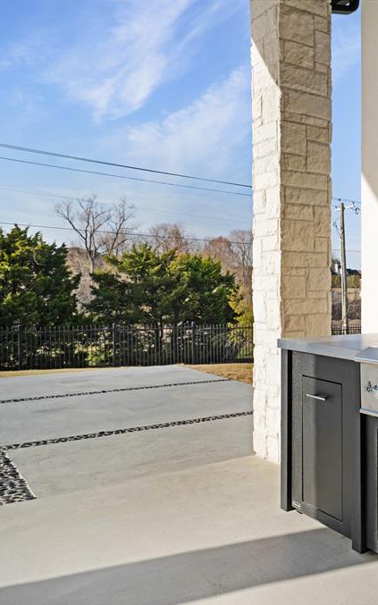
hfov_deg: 30.0
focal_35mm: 37
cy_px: 304
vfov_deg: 52.8
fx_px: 610
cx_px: 441
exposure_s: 1/1000
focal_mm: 24
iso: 500
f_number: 9
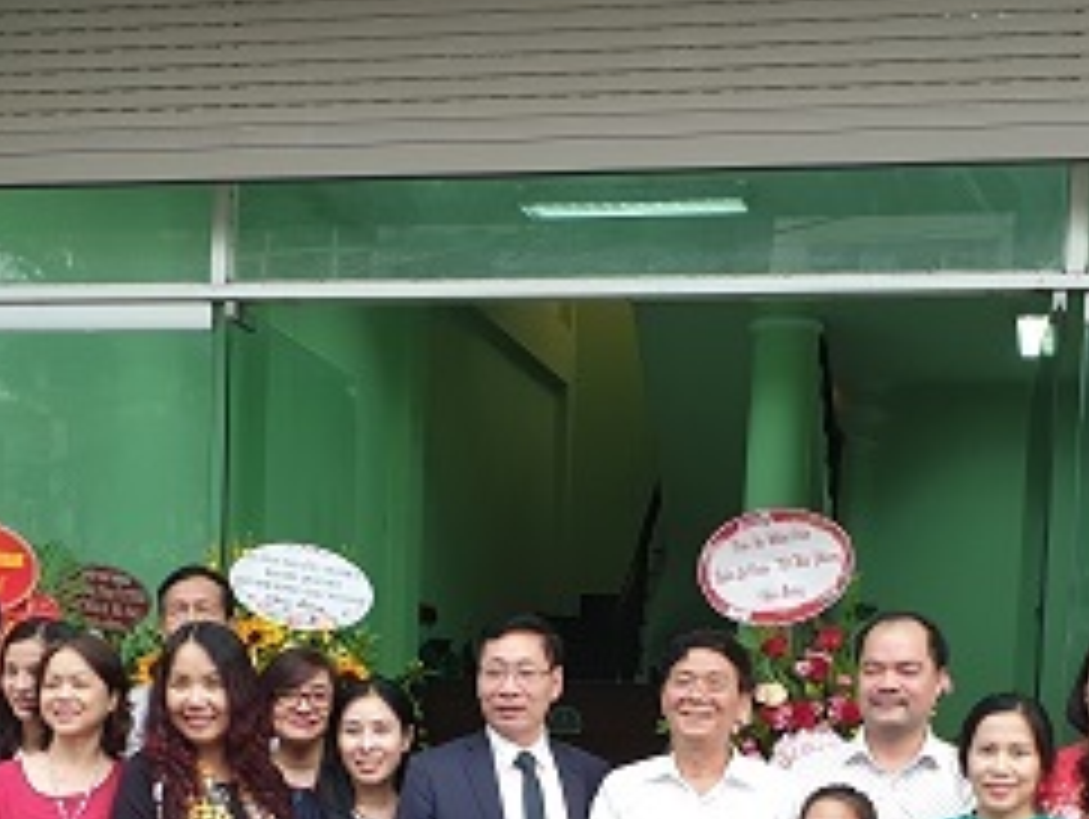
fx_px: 1858
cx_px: 531
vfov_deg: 23.6
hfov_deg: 32.7
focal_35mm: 59
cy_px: 855
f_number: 2.4
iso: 125
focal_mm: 4.3
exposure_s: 1/50
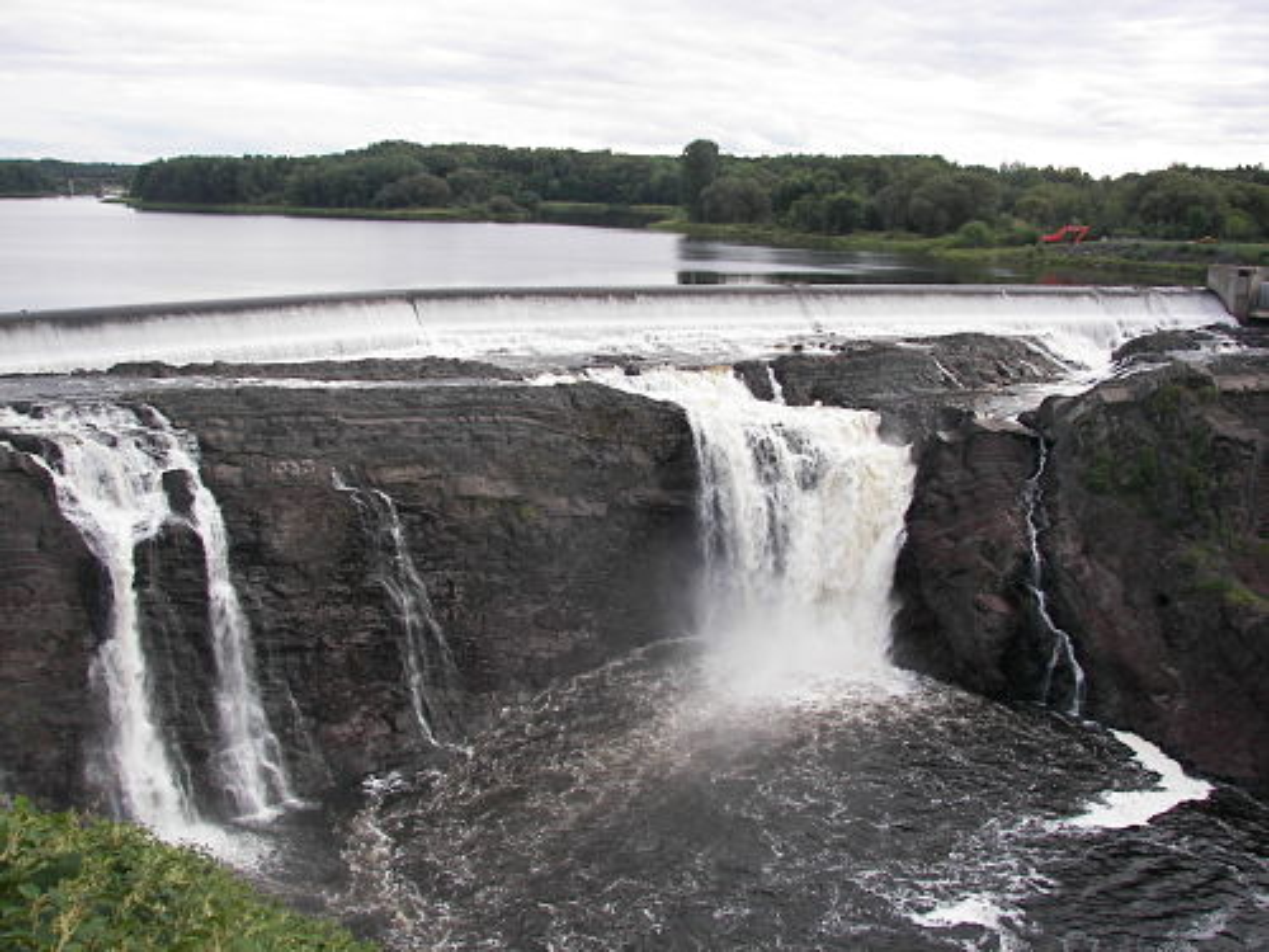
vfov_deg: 39.7
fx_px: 1320
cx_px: 634
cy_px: 476
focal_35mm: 36
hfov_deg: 51.4
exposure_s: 1/125
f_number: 2.8
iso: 50
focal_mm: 6
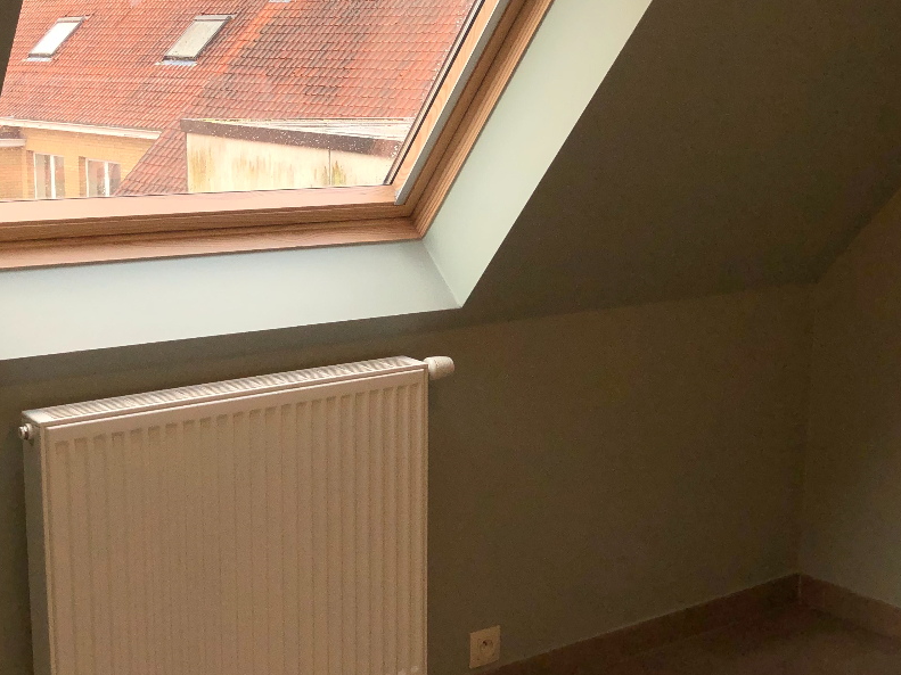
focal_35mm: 51
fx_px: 1327
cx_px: 472
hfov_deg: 37.5
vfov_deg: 28.5
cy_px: 314
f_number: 1.8
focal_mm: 3.99
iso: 20
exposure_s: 1/245
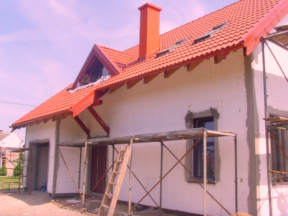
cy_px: 108
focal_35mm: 39
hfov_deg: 47.9
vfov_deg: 36.8
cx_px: 144
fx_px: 324
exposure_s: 1/180
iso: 80
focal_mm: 6.6
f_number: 6.3
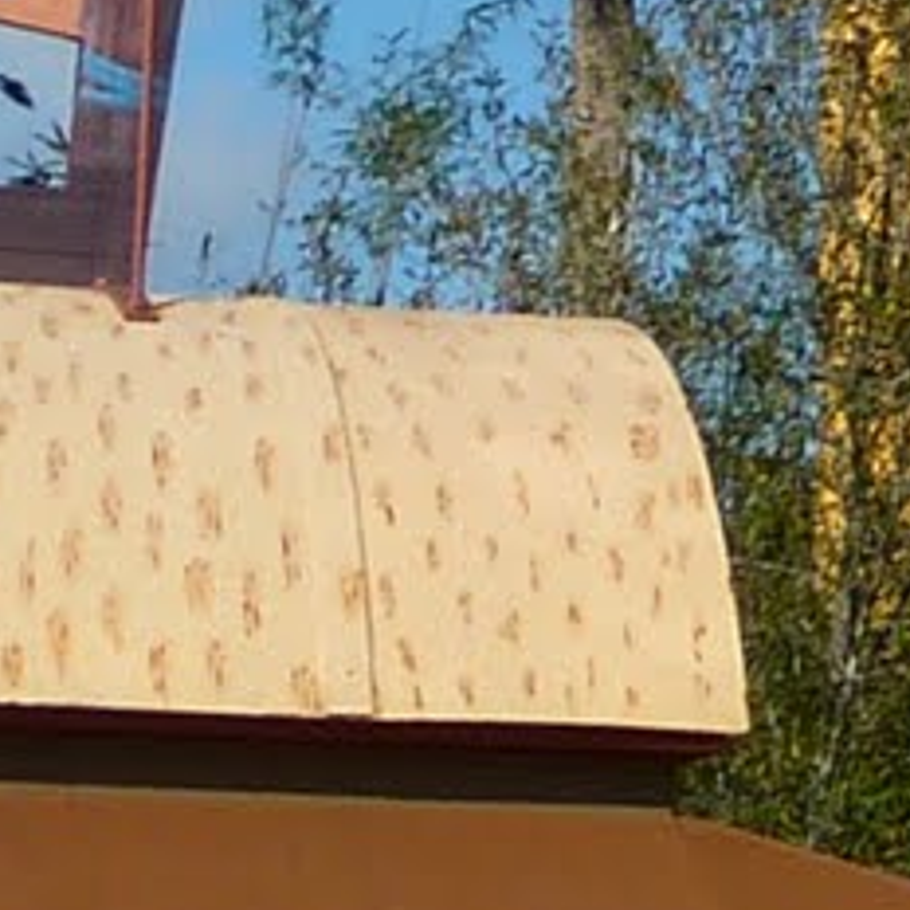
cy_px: -1290
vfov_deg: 7.0
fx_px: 6960
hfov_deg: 6.8
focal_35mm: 234
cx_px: 2663
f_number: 5.6
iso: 80
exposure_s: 1/640
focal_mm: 5
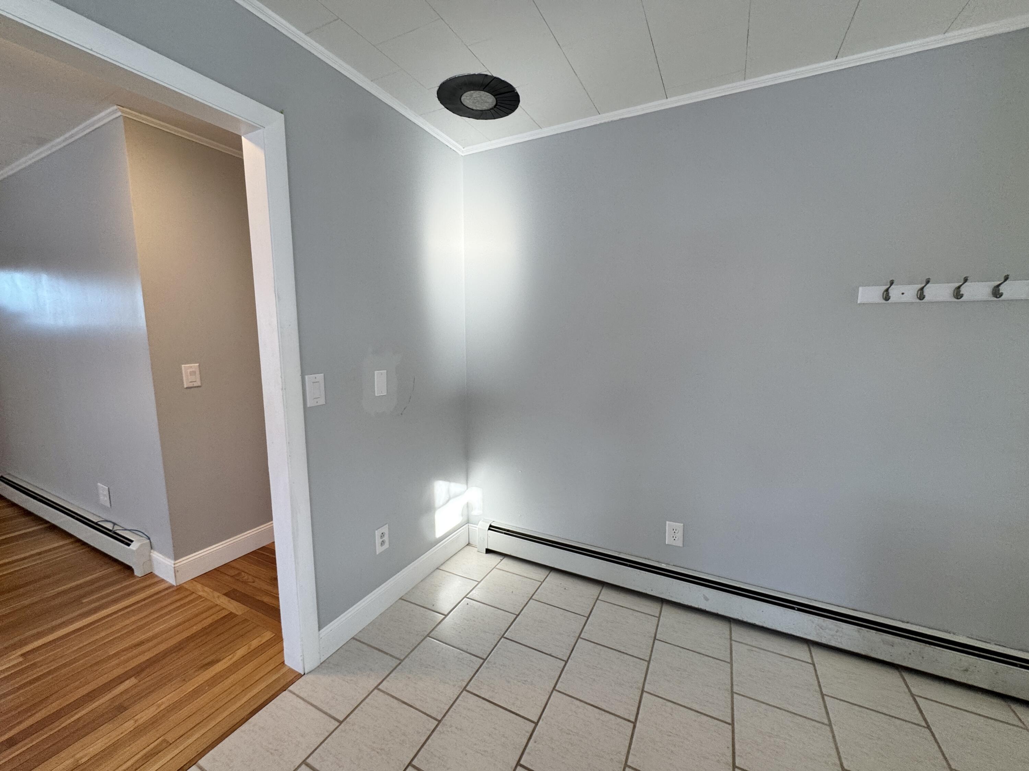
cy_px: 386
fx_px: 416
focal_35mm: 14
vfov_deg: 85.7
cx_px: 514
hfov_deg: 102.1
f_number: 2.2
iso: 160
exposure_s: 1/120
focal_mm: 2.22
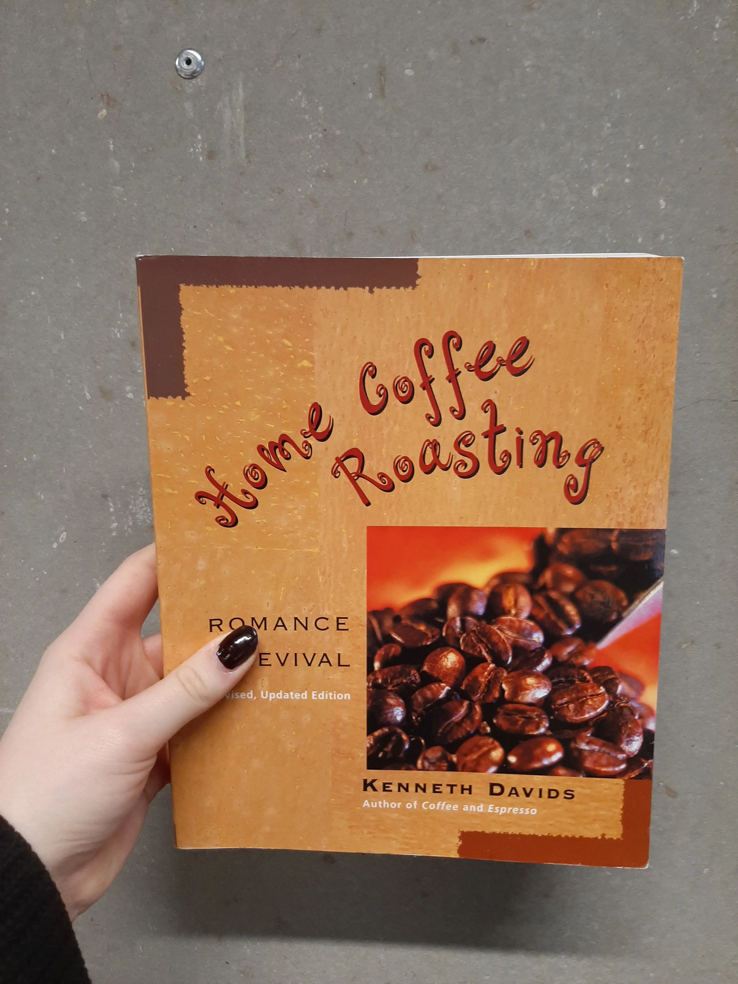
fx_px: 739
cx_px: 369
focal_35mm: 26
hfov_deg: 53.1
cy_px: 492
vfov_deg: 67.3
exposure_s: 1/50
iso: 100
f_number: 1.7
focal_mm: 3.93
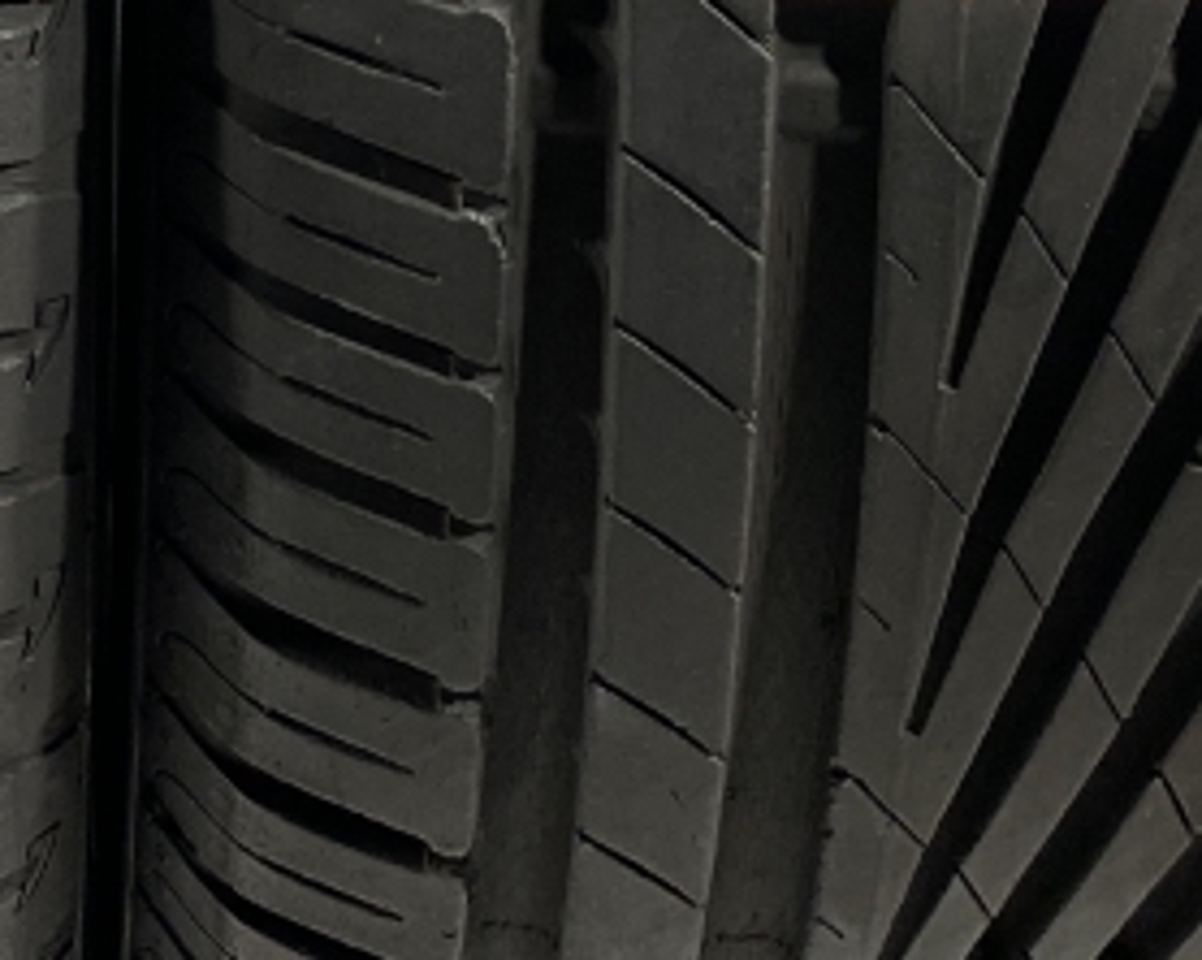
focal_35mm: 117
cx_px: 61
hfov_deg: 16.2
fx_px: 4159
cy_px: -688
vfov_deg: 12.2
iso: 64
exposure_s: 1/100
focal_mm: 4.25
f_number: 1.8
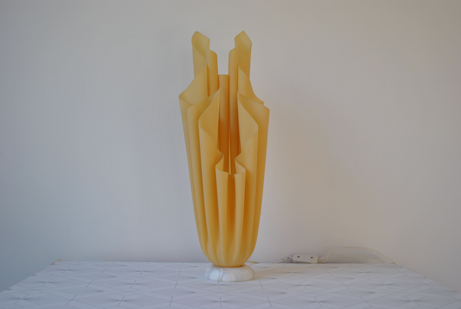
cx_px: 230
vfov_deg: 34.3
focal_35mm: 39
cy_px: 154
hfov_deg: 49.5
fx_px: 500
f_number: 5
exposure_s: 1/100
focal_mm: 26
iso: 200
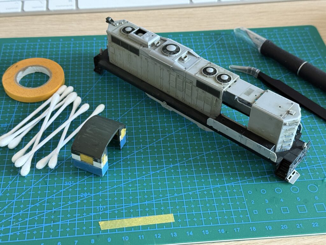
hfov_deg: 39.7
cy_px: 122
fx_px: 452
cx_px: 163
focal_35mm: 48
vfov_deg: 30.3
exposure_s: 1/40
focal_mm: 6.76
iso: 320
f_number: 1.78
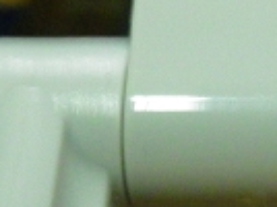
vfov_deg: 7.5
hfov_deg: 9.9
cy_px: -33
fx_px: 1566
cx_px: 356
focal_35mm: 196
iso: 400
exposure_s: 1/5
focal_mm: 7.3
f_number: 3.9
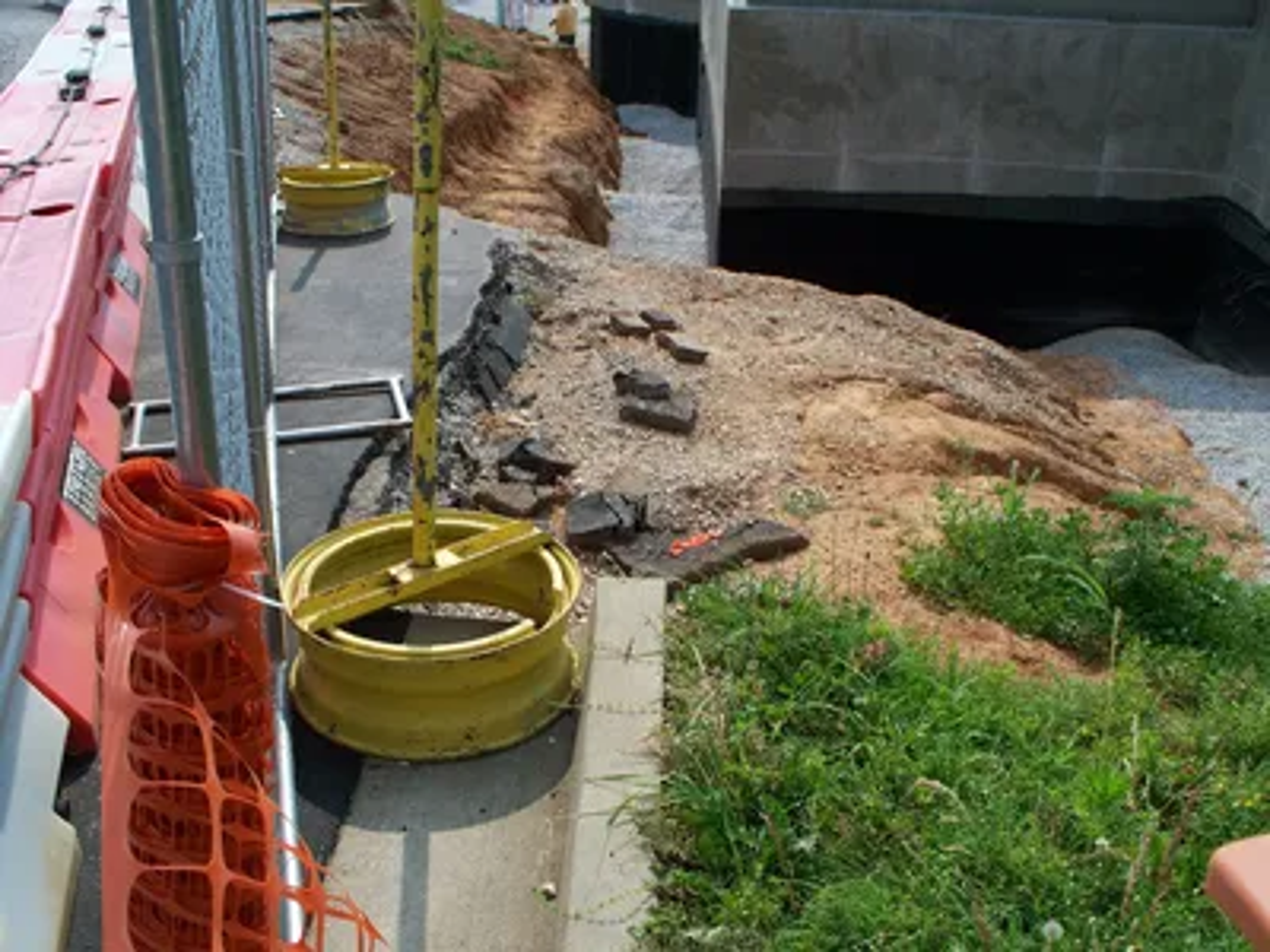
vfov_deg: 39.7
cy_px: 476
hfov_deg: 51.4
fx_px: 1321
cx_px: 635
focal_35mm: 36
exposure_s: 1/400
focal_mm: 7.54
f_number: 5
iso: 64
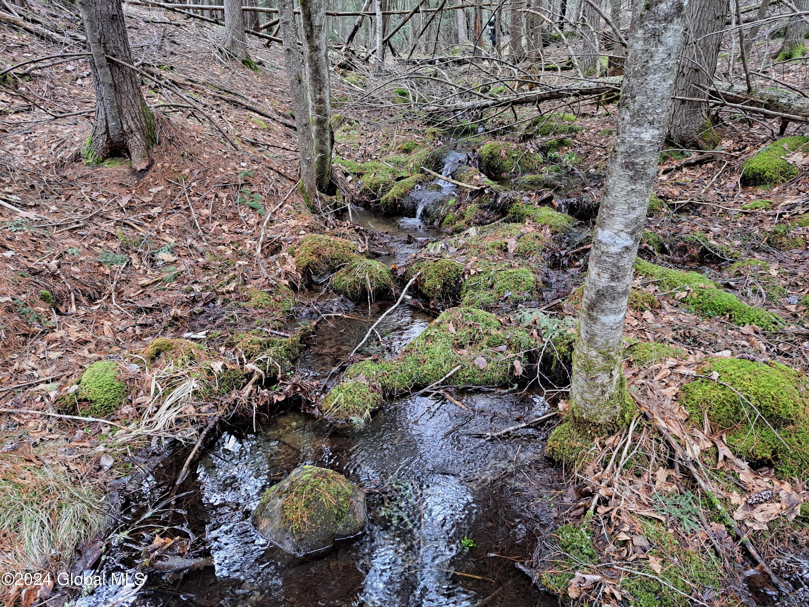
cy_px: 304
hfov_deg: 71.6
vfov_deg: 56.8
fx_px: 561
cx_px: 404
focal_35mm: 24
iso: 320
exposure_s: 1/60
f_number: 1.8
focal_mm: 5.23
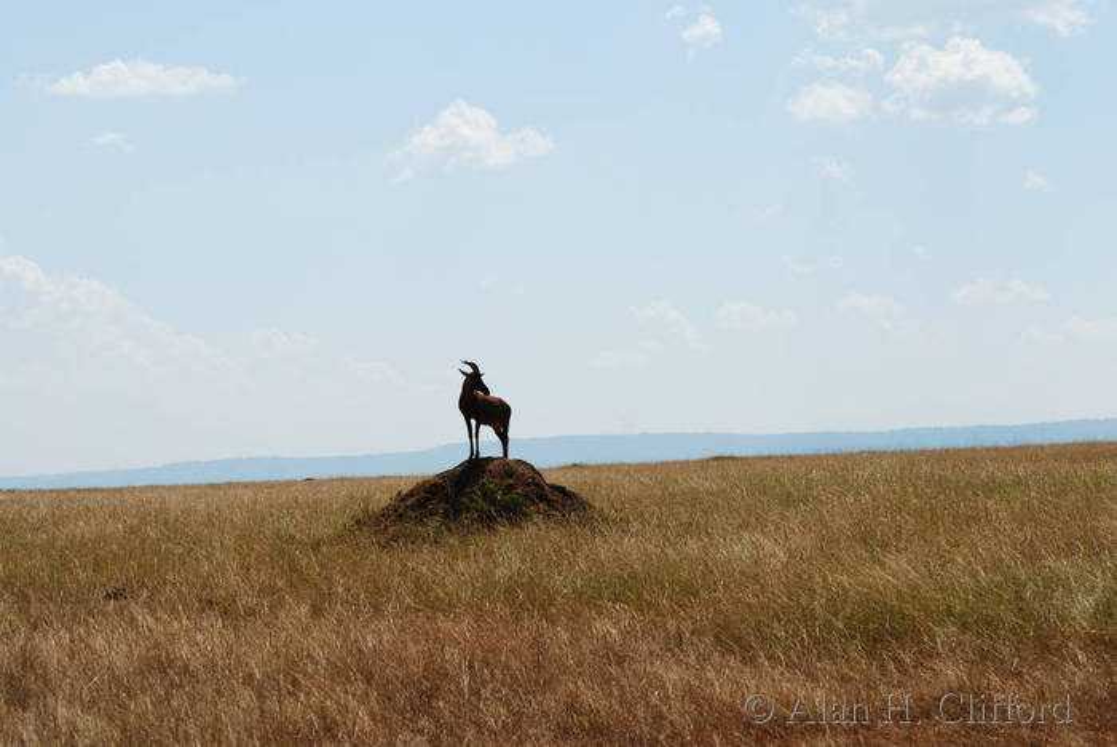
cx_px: 558
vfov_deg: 11.4
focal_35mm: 120
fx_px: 3726
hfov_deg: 17.0
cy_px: 374
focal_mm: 80
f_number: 9
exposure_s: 1/400
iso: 100
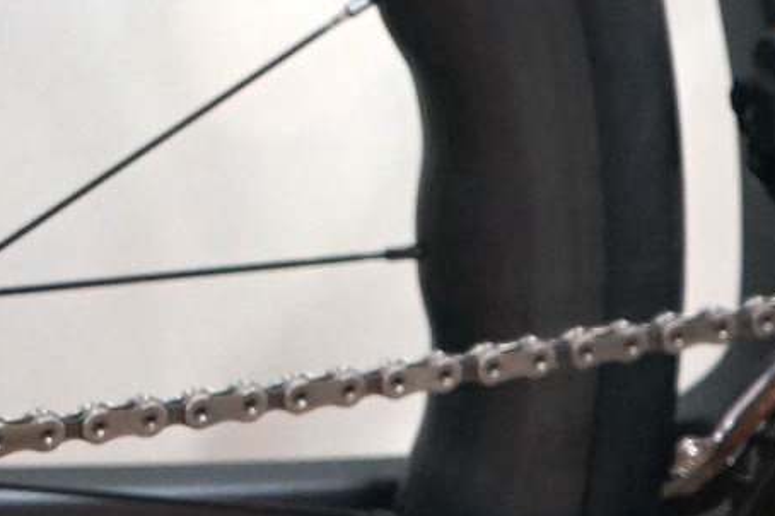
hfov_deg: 12.6
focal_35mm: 157
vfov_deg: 8.5
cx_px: -254
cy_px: -348
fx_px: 3377
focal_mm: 31
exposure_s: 1/160
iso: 1600
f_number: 4
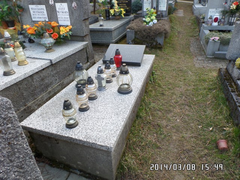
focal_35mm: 23
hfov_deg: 73.9
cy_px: 90
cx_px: 120
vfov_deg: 58.9
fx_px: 159
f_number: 3.5
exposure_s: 1/90
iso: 100
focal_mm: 4.1
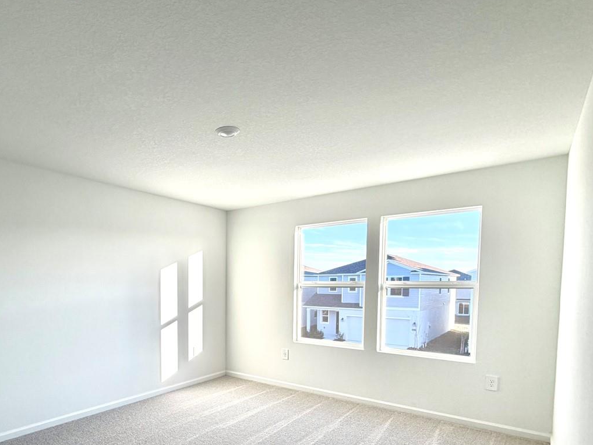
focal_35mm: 22
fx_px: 377
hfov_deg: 74.3
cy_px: 306
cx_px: 203
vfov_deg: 59.3
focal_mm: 2.22
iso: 50
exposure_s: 1/121
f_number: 2.2
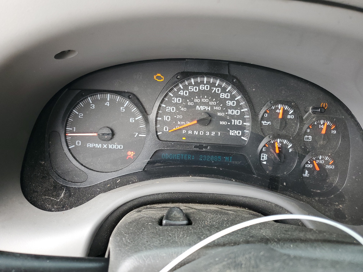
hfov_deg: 67.3
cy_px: 136
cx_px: 182
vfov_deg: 53.1
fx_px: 273
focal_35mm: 26
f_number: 1.5
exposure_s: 1/120
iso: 92
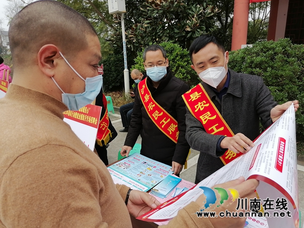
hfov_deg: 65.3
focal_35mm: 27
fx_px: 237
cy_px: 114
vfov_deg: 51.4
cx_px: 152
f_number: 1.8
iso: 50
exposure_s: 1/391
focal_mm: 5.3
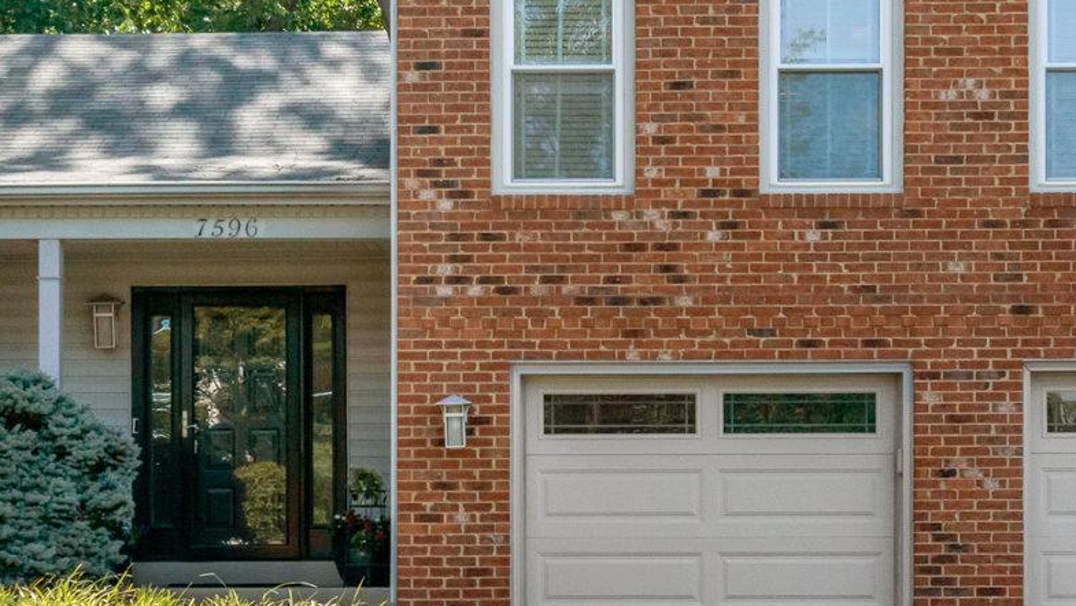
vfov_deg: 14.8
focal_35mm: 82
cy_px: 313
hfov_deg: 25.9
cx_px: 524
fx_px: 2340
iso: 1250
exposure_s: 1/2000
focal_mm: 30
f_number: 8
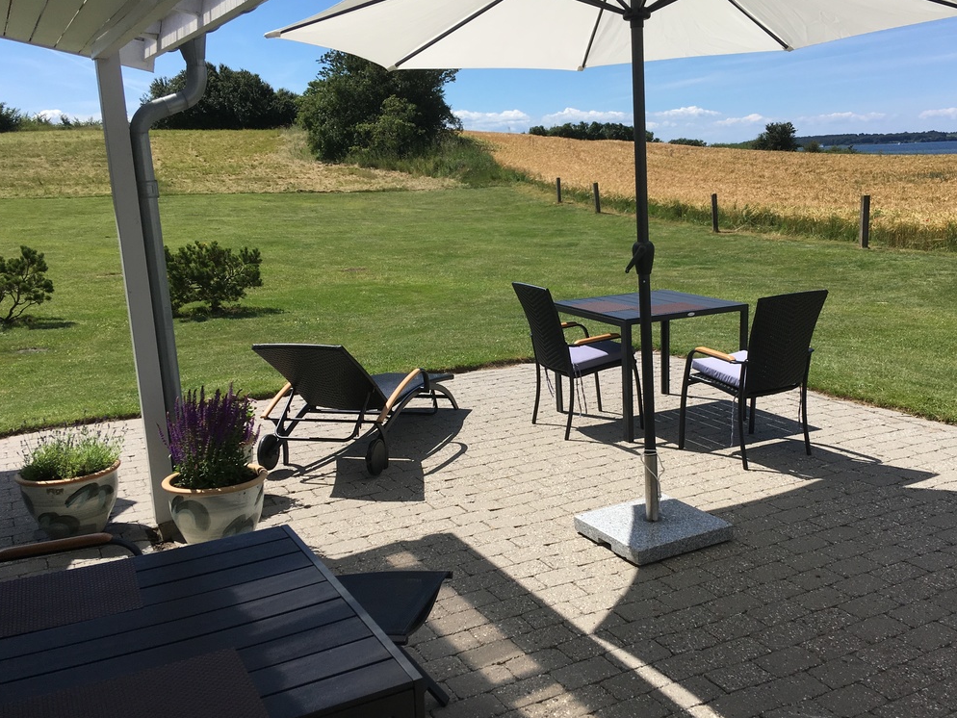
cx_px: 549
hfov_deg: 52.4
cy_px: 358
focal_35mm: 35
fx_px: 968
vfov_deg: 40.7
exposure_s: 1/1972
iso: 25
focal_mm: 4.15
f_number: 2.2
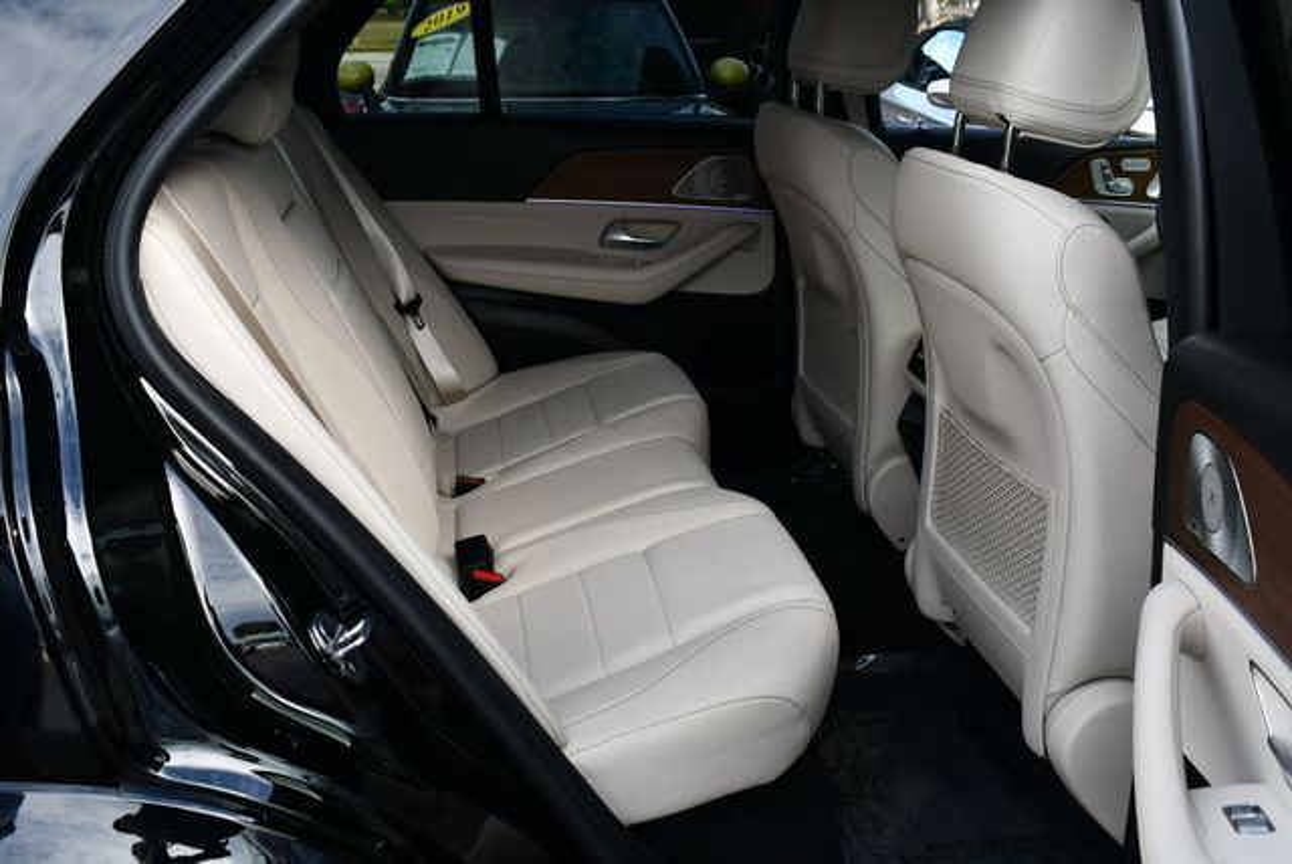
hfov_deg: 53.1
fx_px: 1293
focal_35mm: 36
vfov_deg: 36.9
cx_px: 646
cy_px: 432
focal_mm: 18
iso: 320
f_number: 5.6
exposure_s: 1/250
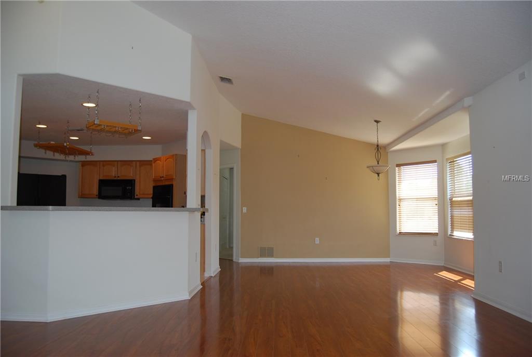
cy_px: 178
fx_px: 400
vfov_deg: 48.1
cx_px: 266
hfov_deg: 67.3
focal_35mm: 27
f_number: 3.5
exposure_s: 1/80
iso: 200
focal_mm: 18
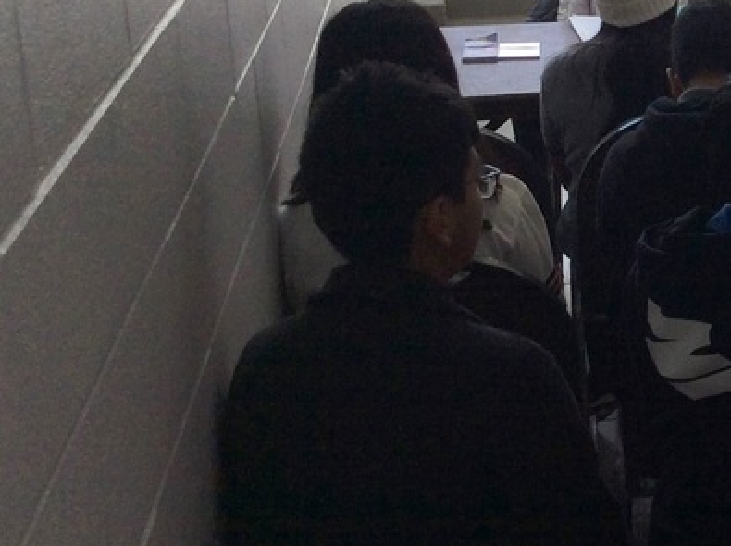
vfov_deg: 17.2
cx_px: 853
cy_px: 111
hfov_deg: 21.6
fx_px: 1792
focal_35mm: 85
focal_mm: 3.3
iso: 40
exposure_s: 1/120
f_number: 2.4
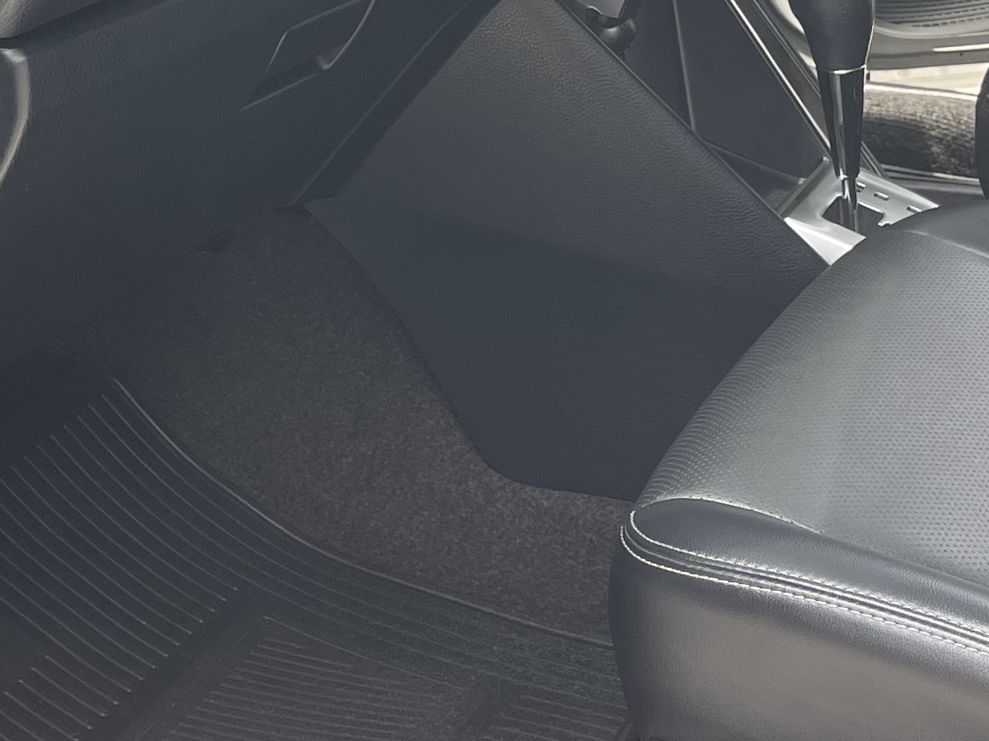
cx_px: 460
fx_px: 2485
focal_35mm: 87
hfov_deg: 22.5
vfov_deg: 16.4
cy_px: -90
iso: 32
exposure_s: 1/332
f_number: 1.6
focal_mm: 5.1
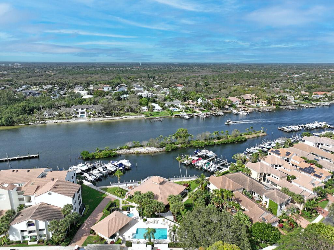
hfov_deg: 71.6
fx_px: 231
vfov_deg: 56.8
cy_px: 125
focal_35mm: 24
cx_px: 167
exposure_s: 1/1250
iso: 100
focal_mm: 12.29
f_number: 2.8
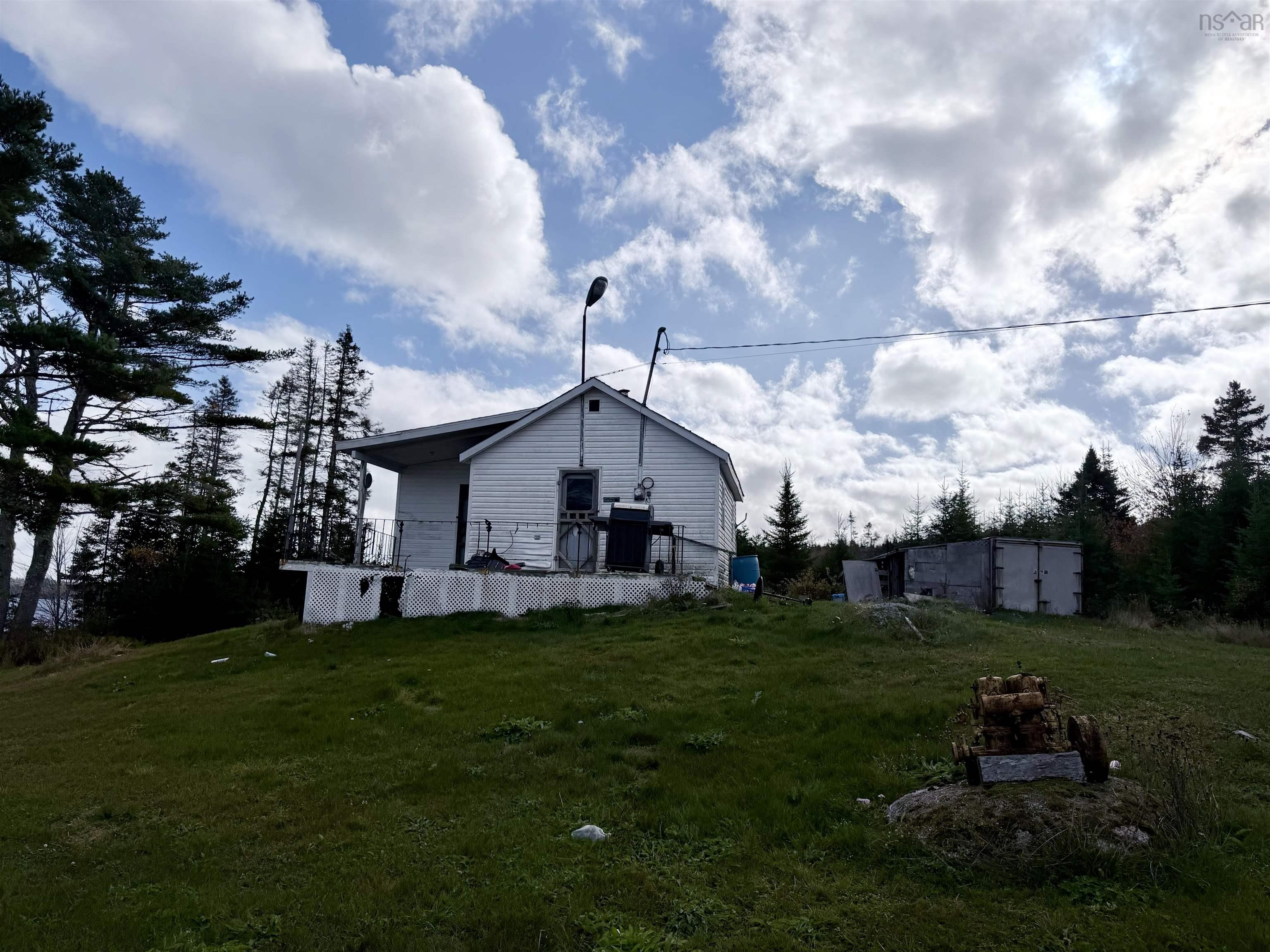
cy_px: 476
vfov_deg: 56.8
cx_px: 635
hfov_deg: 71.6
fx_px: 881
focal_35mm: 24
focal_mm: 6.76
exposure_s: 1/22727
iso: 100
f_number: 1.78
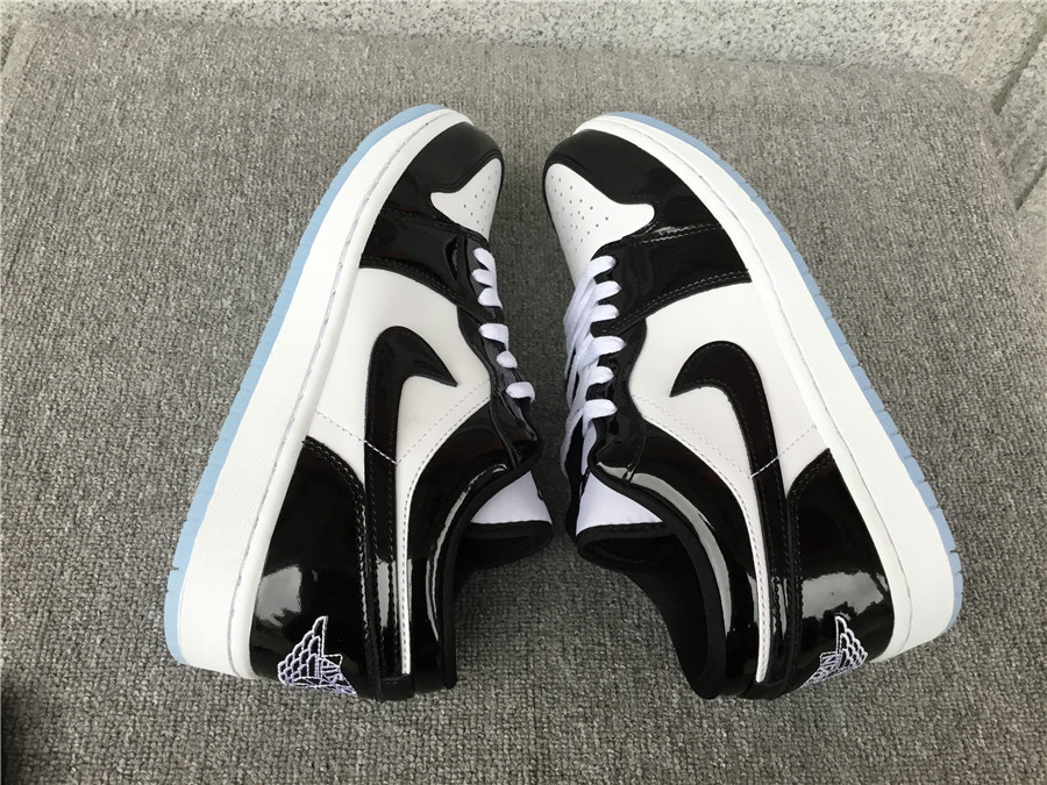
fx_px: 938
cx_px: 524
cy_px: 392
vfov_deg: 45.4
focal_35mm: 31
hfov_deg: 58.4
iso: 32
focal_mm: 3.3
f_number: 2.4
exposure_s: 1/30
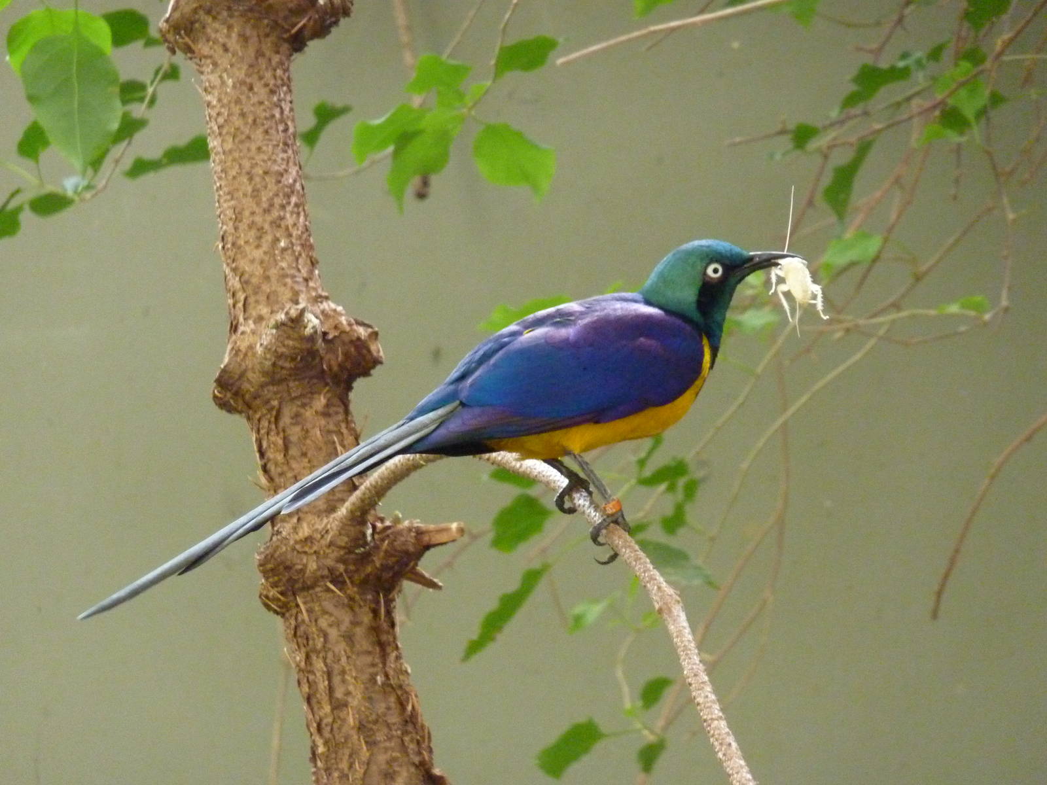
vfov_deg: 5.0
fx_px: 9074
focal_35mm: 300
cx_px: 524
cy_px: 392
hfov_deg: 6.6
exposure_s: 1/30
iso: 800
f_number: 4.9
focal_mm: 49.2
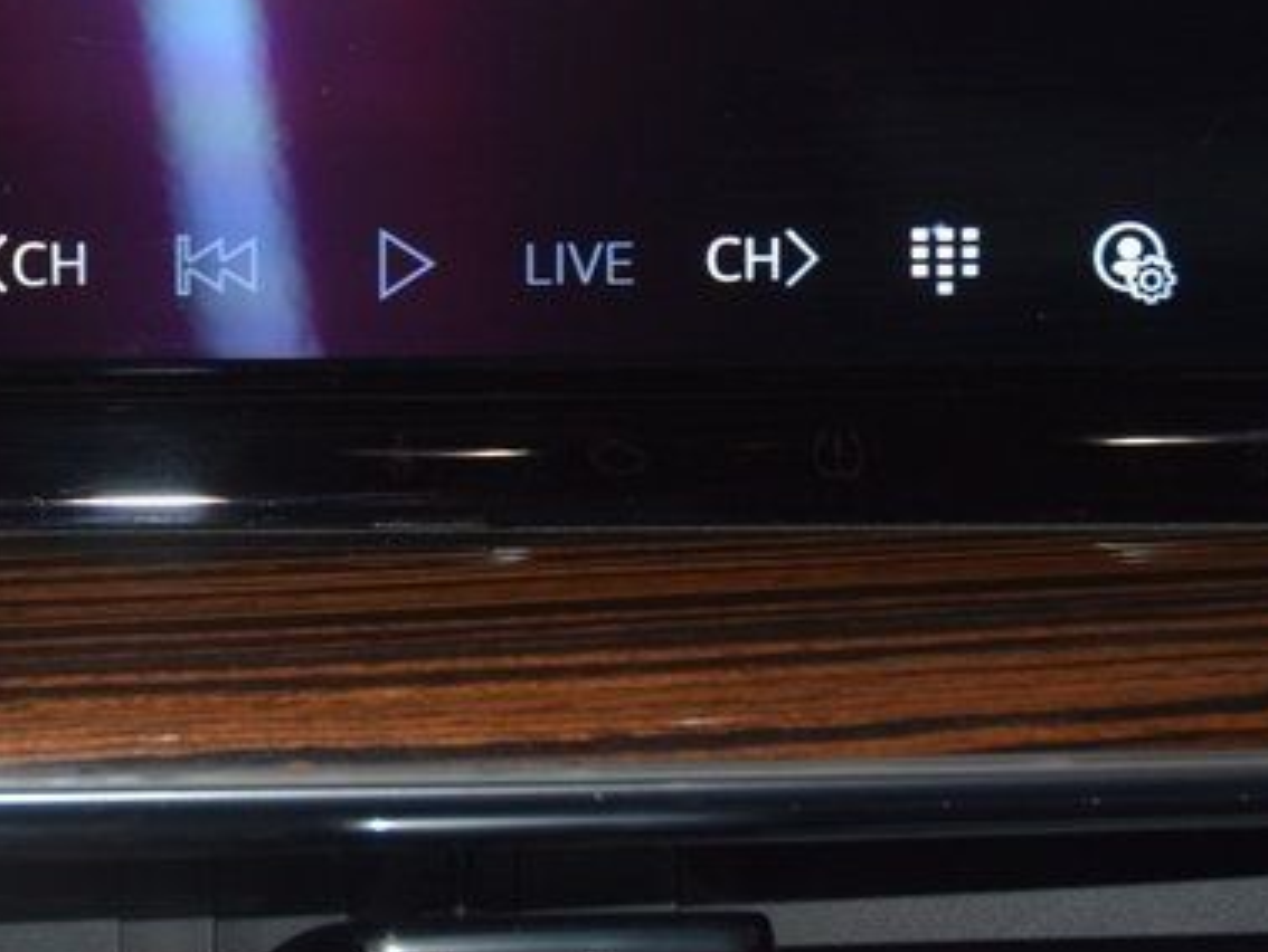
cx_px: 134
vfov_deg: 12.9
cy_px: -25
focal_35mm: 113
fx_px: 4153
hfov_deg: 17.1
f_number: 3.8
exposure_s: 1/125
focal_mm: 29
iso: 900
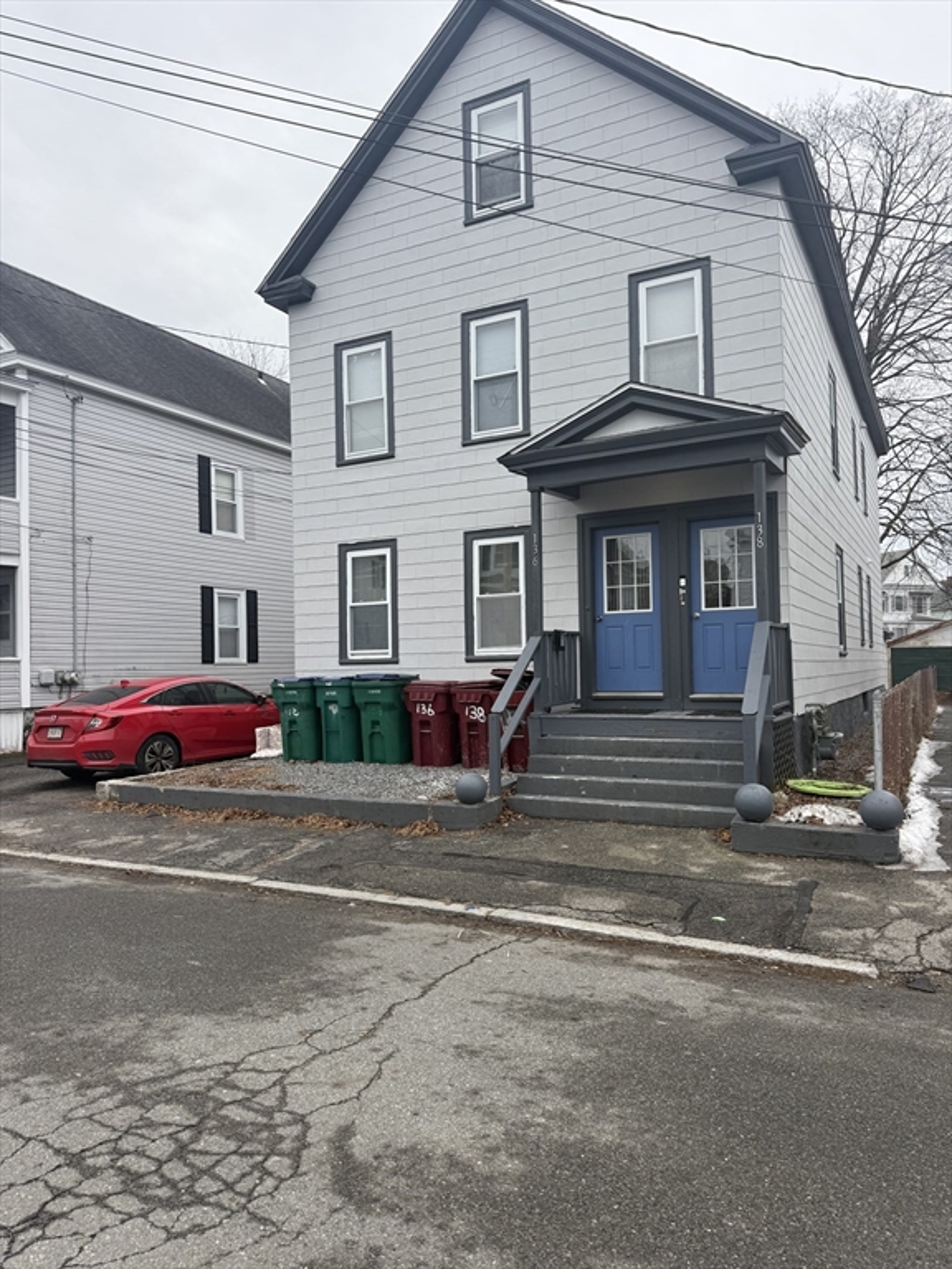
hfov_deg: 56.8
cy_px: 634
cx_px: 476
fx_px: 880
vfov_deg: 71.6
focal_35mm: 24
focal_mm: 6.76
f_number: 1.78
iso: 80
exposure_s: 1/1250
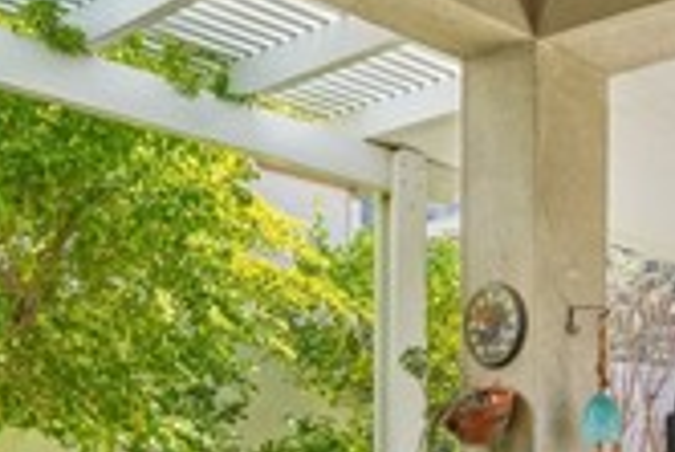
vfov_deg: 25.4
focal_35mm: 50
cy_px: 476
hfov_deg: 33.2
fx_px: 938
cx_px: 785
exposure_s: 1/30
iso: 100
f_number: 8
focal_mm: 13
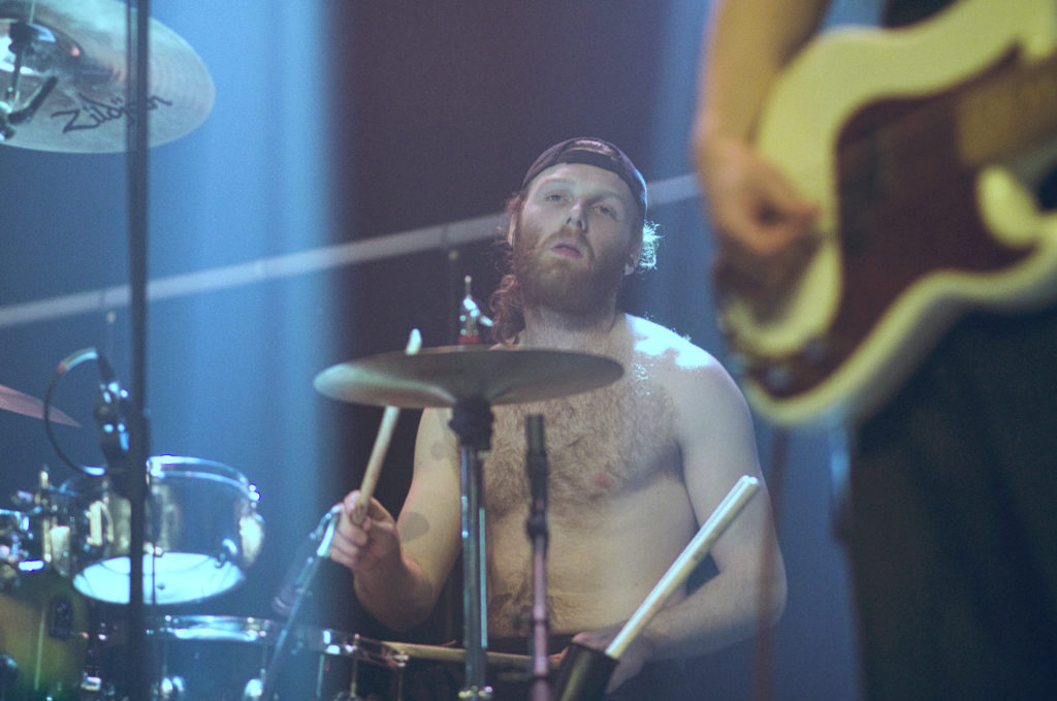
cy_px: 350
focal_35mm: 128
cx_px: 528
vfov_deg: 10.7
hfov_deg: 16.1
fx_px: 3737
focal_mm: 85
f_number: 1.8
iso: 1250
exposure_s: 1/100
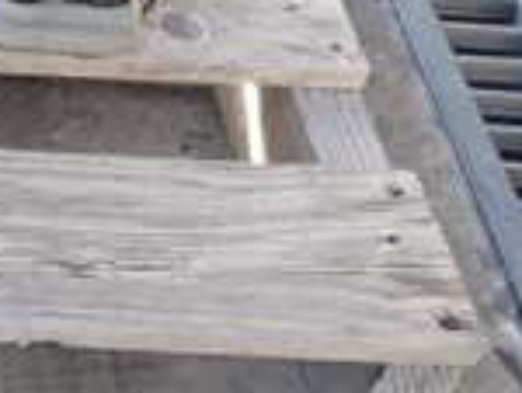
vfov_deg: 14.7
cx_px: -345
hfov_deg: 17.0
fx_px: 1510
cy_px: 35
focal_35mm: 100
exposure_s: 1/125
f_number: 2
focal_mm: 4.5
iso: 100
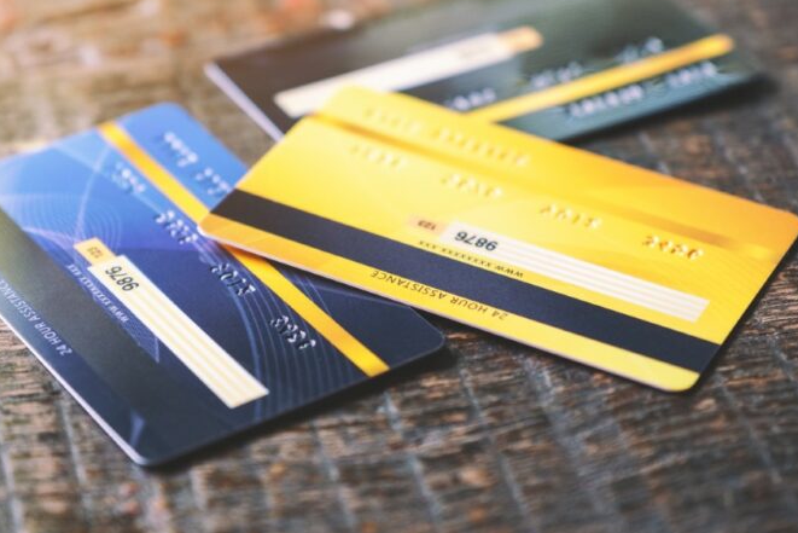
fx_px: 2616
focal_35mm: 118
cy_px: 224
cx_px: 331
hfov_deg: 17.3
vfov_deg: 11.6
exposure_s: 1/80
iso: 320
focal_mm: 55
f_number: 2.8
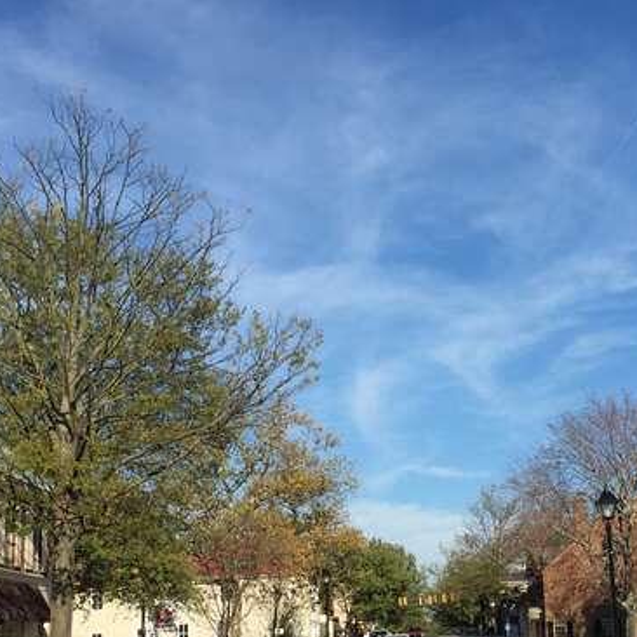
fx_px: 1166
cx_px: 379
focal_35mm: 56
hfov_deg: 30.5
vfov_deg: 30.3
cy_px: 435
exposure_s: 1/1799
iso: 32
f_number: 2.2
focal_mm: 4.15
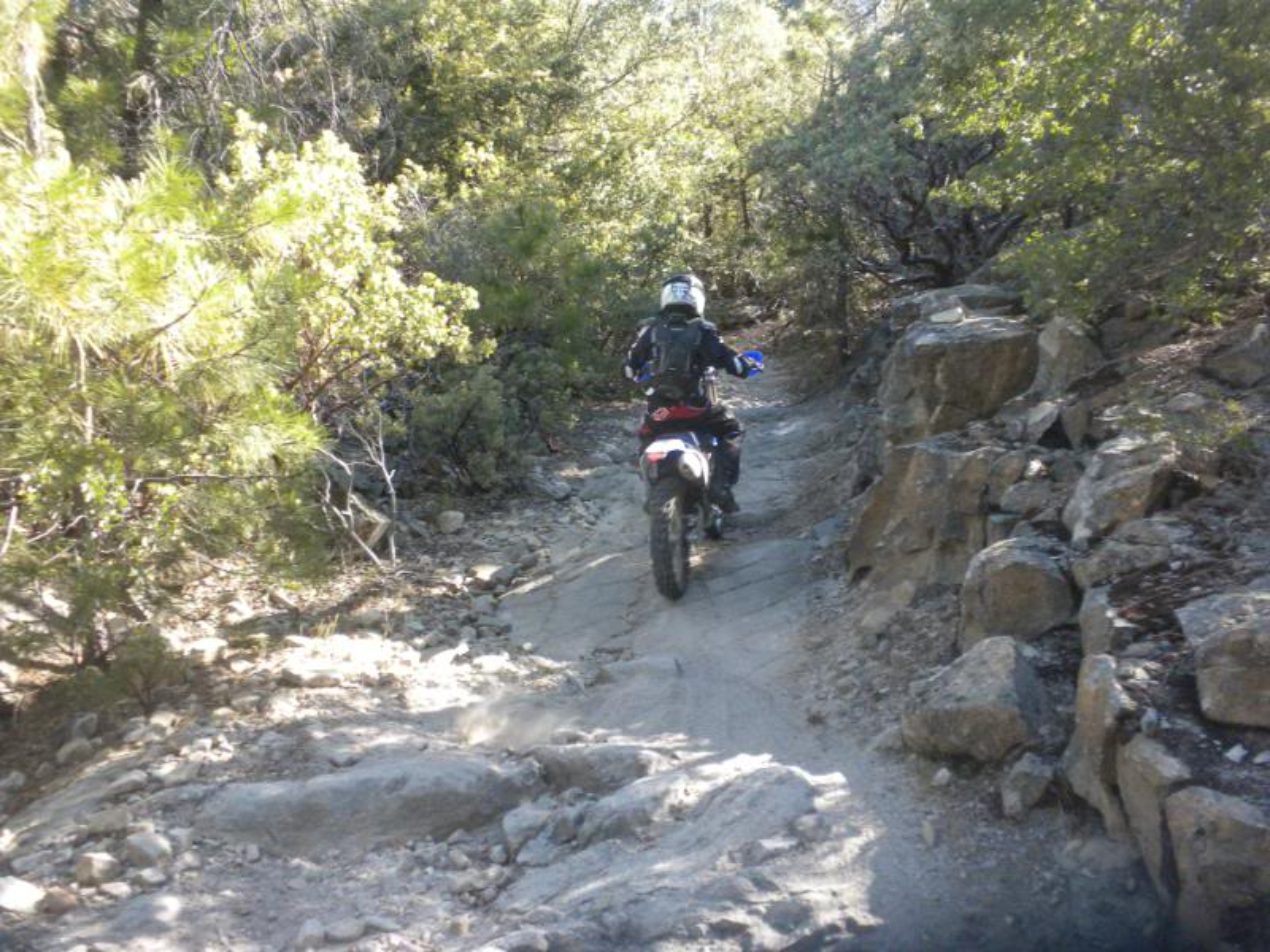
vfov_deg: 38.7
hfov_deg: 50.1
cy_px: 476
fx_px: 1357
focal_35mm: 37
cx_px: 635
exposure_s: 1/321
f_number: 3.5
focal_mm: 6.6
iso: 330
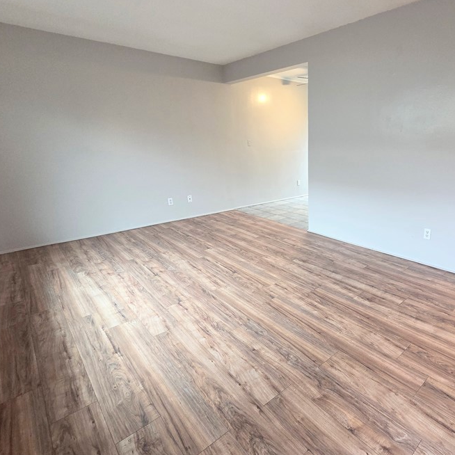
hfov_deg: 78.1
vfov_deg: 80.7
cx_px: 303
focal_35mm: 18
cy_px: 229
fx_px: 268
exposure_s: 1/60
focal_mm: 2.2
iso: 640
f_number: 2.2
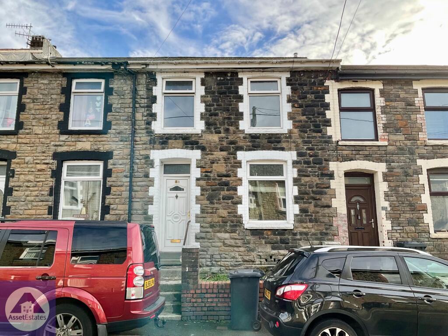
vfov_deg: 48.2
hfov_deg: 61.7
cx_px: 224
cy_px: 168
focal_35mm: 29
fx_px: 375
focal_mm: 3
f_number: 1.8
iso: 16
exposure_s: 1/562
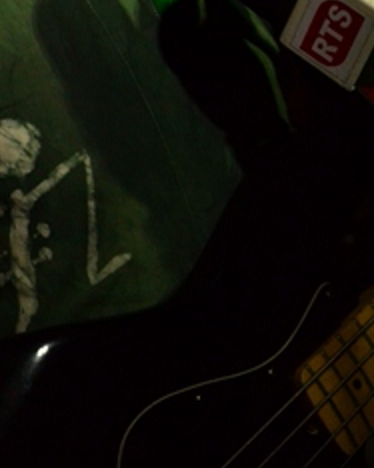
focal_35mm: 154
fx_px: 2132
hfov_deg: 10.0
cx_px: 317
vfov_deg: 12.3
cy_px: -40
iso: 1600
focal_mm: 40
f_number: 5.3
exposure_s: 1/60
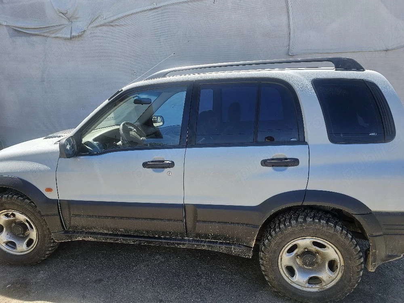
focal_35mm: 23
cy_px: 152
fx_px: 268
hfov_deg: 73.9
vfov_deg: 58.9
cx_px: 202
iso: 40
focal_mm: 6.3
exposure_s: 1/769
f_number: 1.7
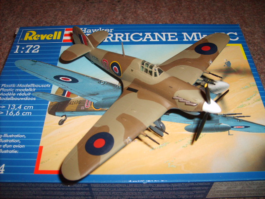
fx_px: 268
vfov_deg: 40.7
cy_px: 100
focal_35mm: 35
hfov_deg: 52.6
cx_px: 132
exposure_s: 1/45
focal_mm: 5.8
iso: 100
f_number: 2.8
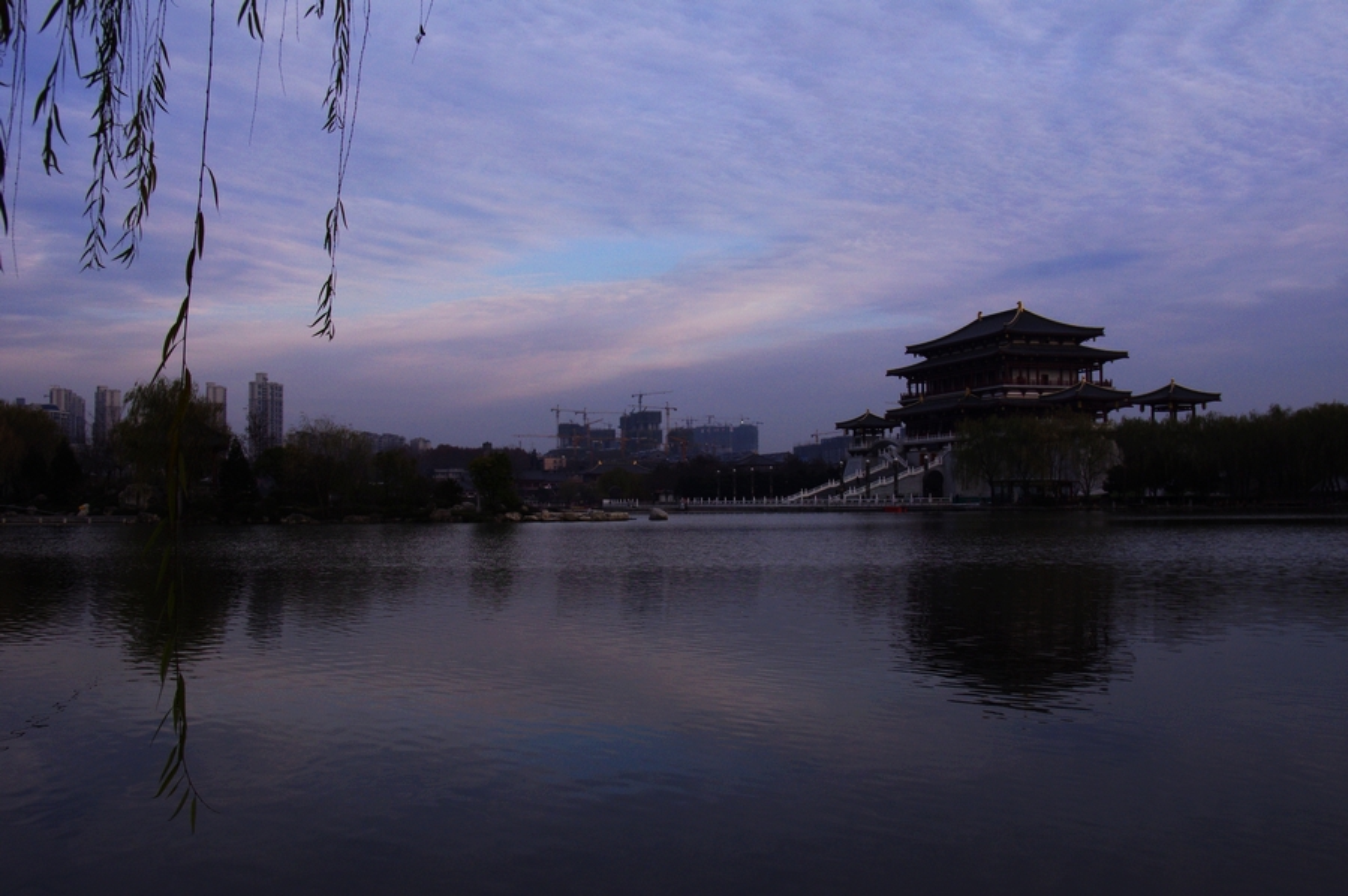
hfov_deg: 55.8
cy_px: 448
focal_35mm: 34
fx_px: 1272
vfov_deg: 38.8
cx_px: 674
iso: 200
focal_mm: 23
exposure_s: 1/250
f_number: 8
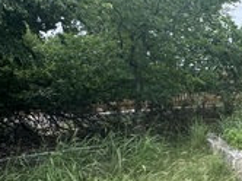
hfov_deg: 27.2
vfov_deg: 26.8
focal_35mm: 54
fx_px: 377
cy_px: 124
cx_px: 344
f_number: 2.2
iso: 40
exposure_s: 1/430
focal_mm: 2.22
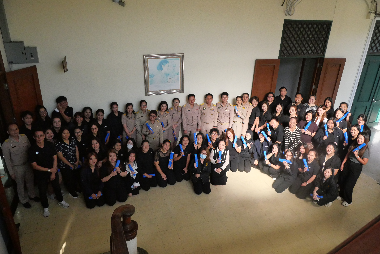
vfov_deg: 53.2
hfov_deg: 73.7
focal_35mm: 24
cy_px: 127
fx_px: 253
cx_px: 190
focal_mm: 12
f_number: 6.3
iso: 3200
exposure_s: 1/1300
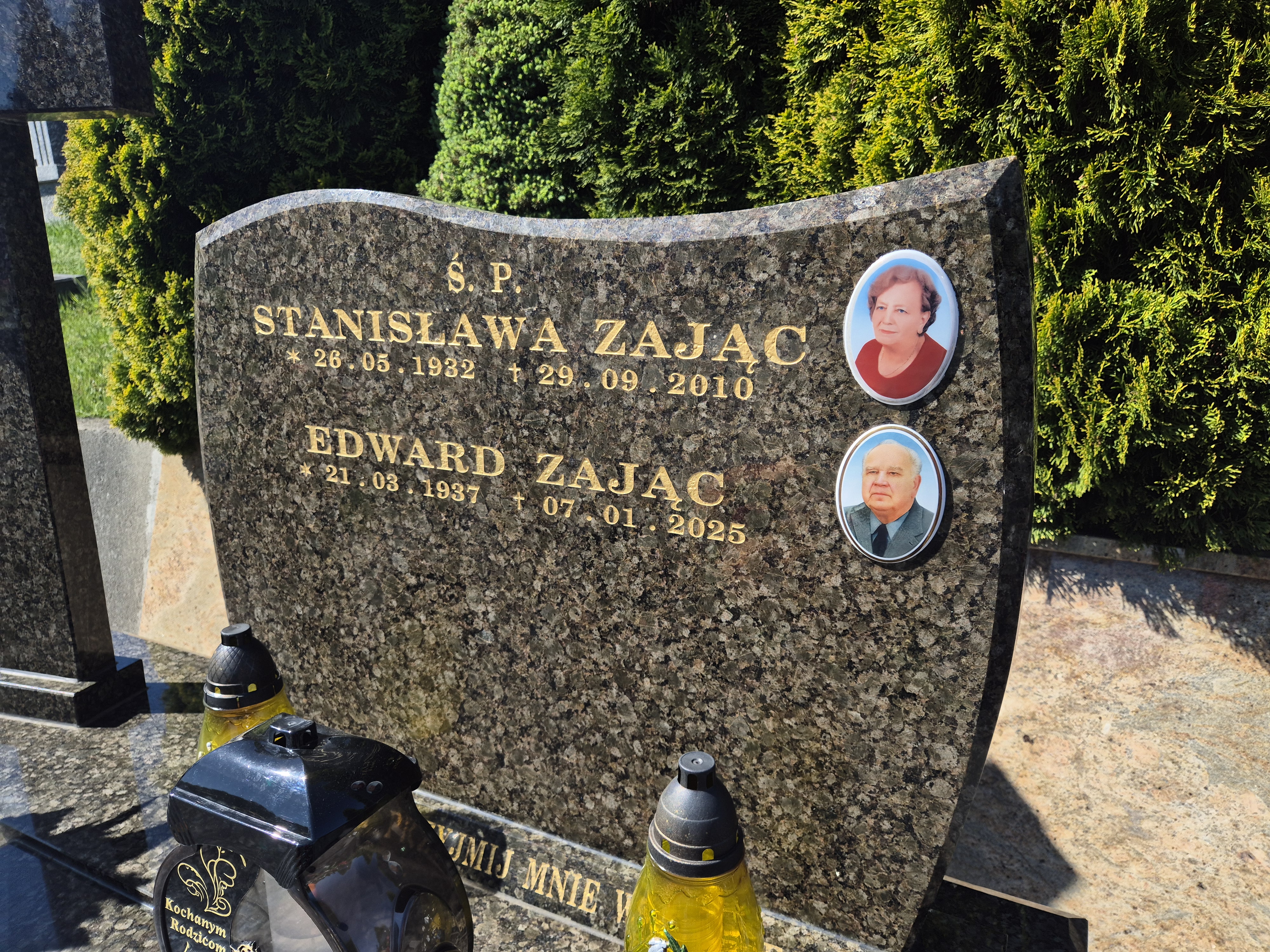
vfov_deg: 58.9
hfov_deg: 73.9
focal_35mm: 23
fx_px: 844
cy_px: 476
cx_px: 635
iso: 25
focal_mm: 5.4
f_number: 1.8
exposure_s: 1/1692
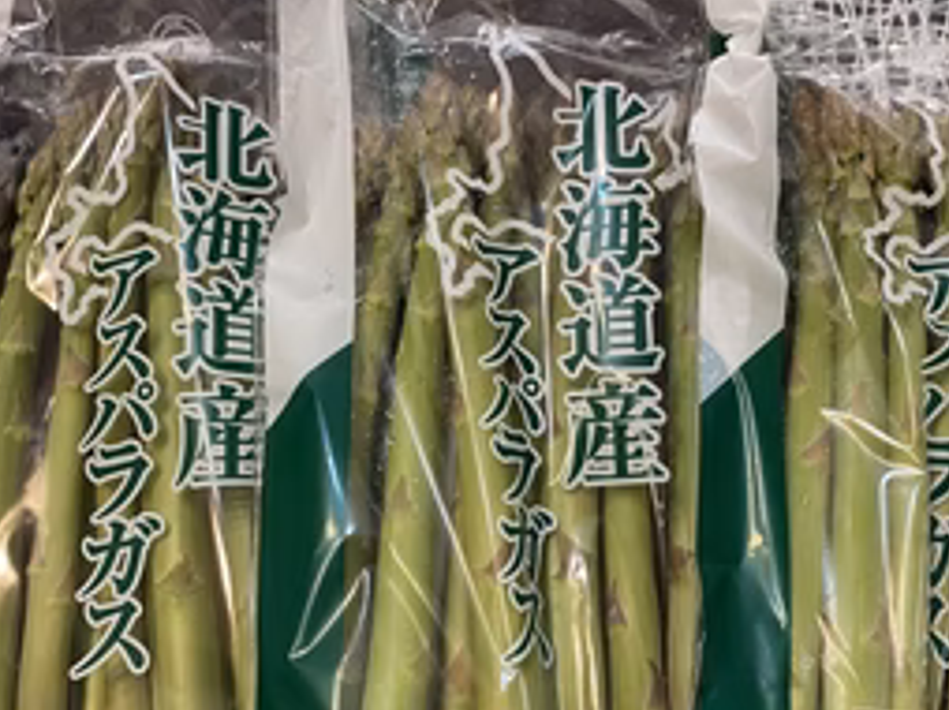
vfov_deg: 35.0
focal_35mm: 41
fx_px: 1123
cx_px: 553
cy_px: 407
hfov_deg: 45.6
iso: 125
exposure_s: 1/67
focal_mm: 4.25
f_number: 1.8
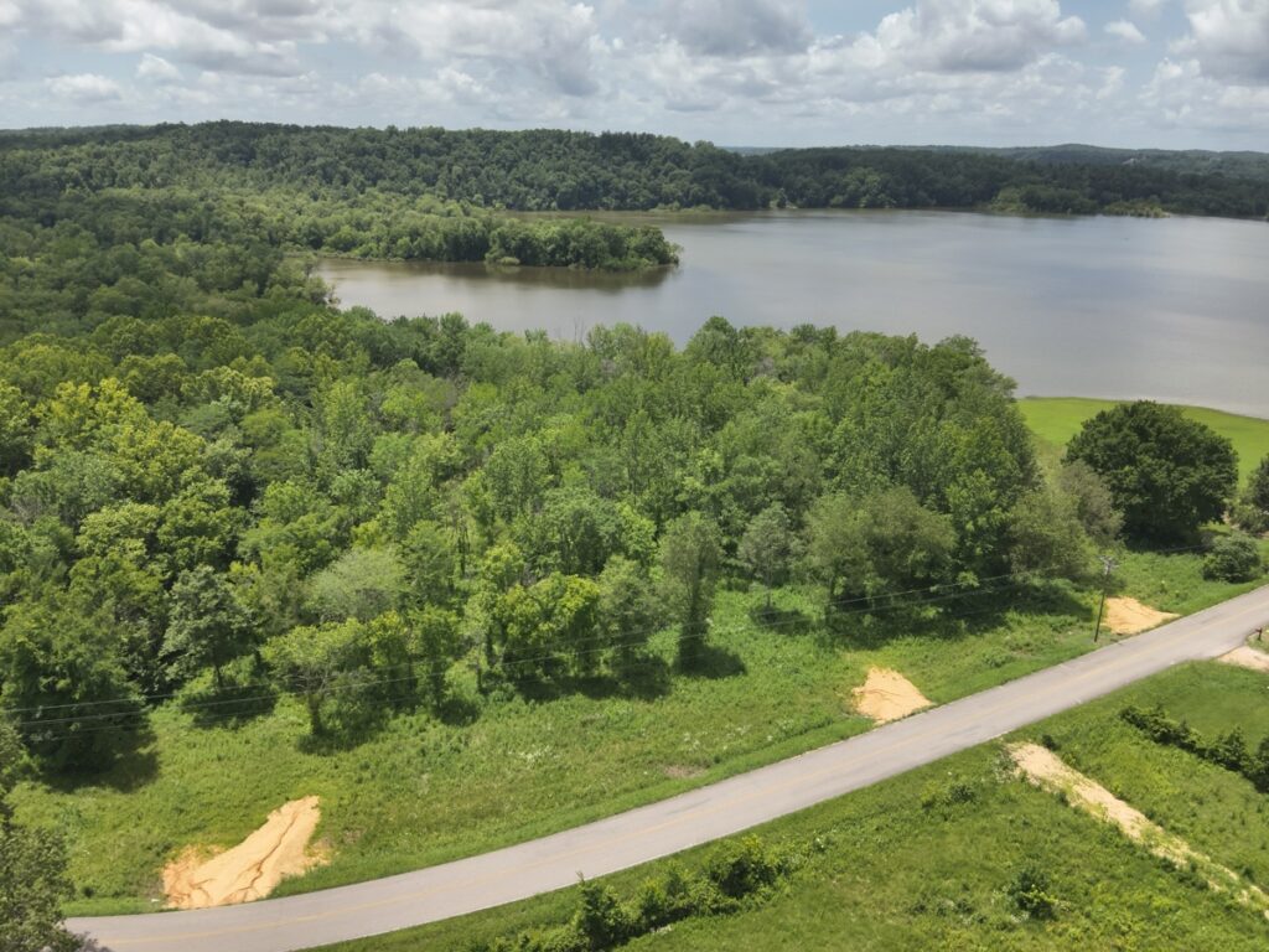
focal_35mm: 24
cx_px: 634
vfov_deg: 56.8
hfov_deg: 71.6
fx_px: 880
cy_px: 476
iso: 100
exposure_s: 1/800
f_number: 2.8
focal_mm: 4.4
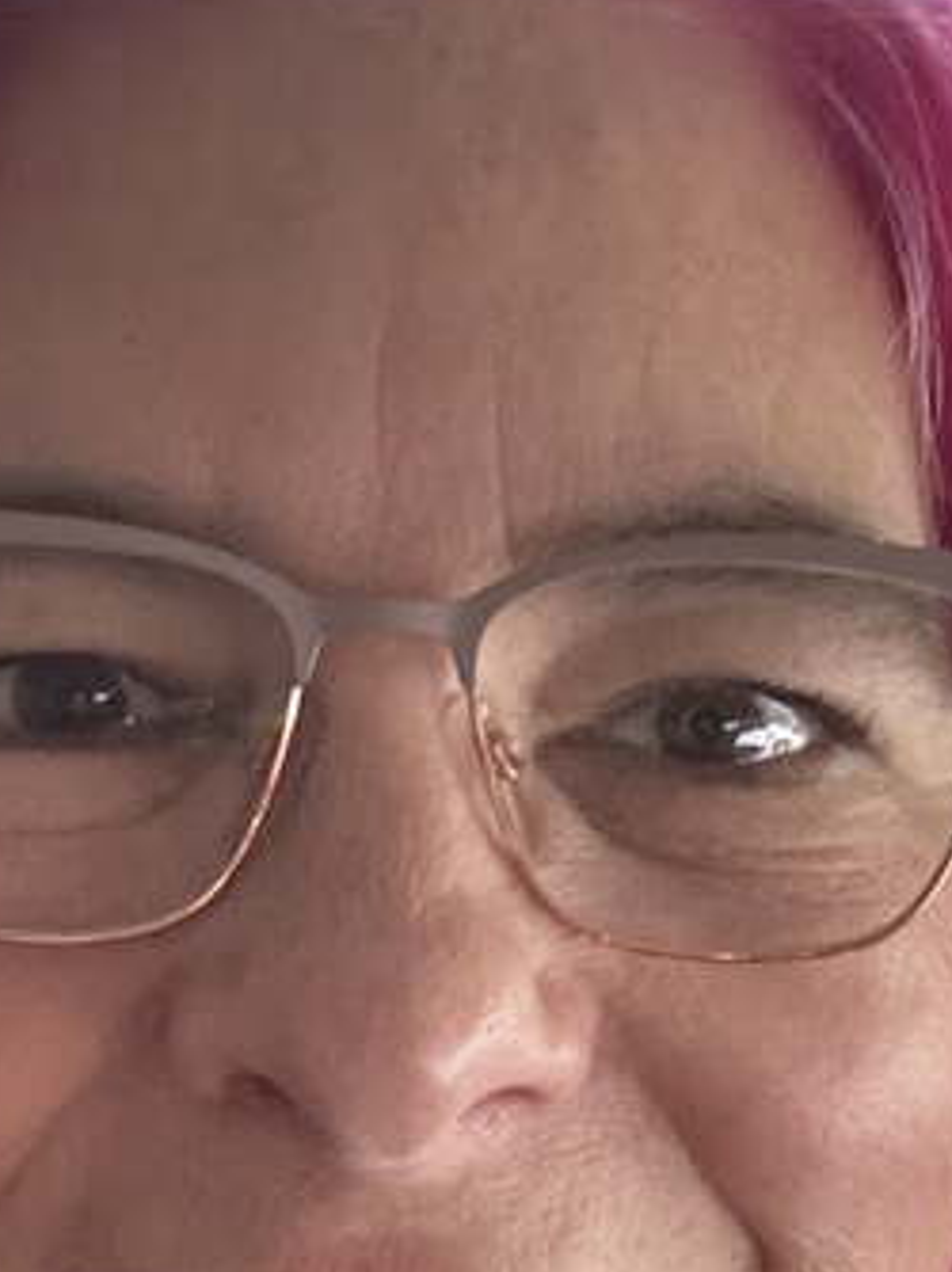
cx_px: 487
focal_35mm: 92
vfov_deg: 20.8
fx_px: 3378
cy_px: 1196
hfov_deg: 16.0
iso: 640
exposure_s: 1/23
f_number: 1.9
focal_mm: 2.69
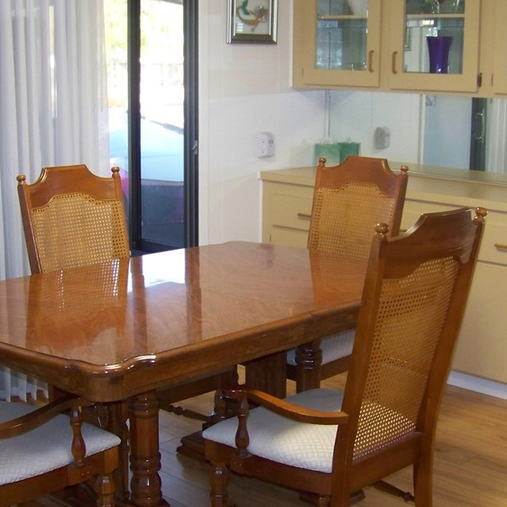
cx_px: 249
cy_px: 285
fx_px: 961
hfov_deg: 29.6
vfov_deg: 29.5
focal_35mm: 58
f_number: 2.8
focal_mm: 5.85
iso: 200
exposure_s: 1/30
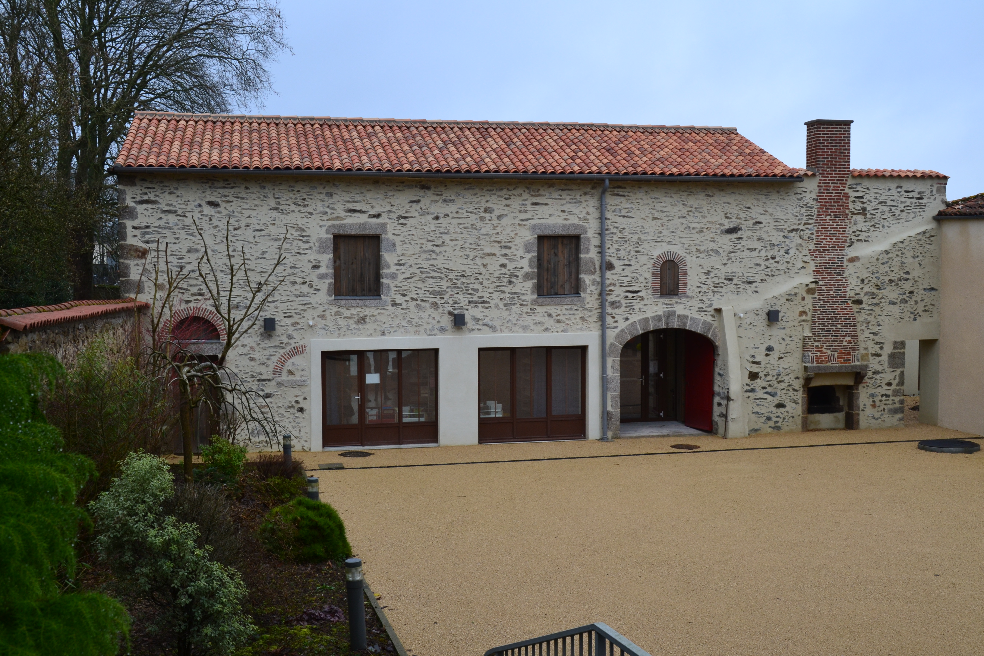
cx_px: 492
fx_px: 1066
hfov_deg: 49.6
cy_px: 328
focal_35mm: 39
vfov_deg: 34.2
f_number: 10
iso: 400
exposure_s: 1/200
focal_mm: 26
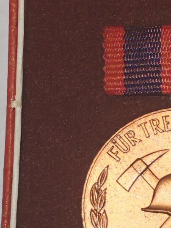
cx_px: 180
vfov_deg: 8.7
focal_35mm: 227
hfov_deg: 6.5
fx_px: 1496
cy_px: 121
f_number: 1.95
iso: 320
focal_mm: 5.52
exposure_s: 1/100
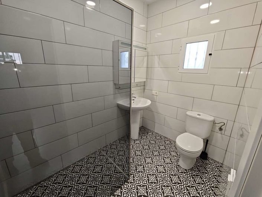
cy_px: 98
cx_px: 131
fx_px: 106
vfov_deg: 85.8
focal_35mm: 14
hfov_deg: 102.0
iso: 320
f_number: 2.2
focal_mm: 2.16
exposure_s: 1/60
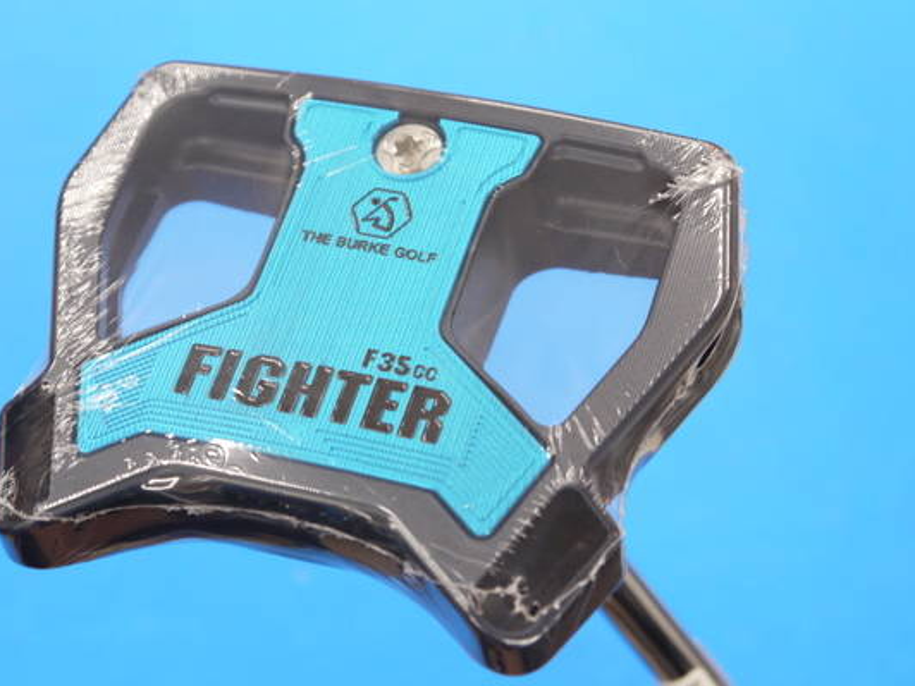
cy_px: 328
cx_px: 399
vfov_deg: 14.6
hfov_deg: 19.4
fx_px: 2670
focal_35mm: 101
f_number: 5.6
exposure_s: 1/80
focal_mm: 42
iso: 800
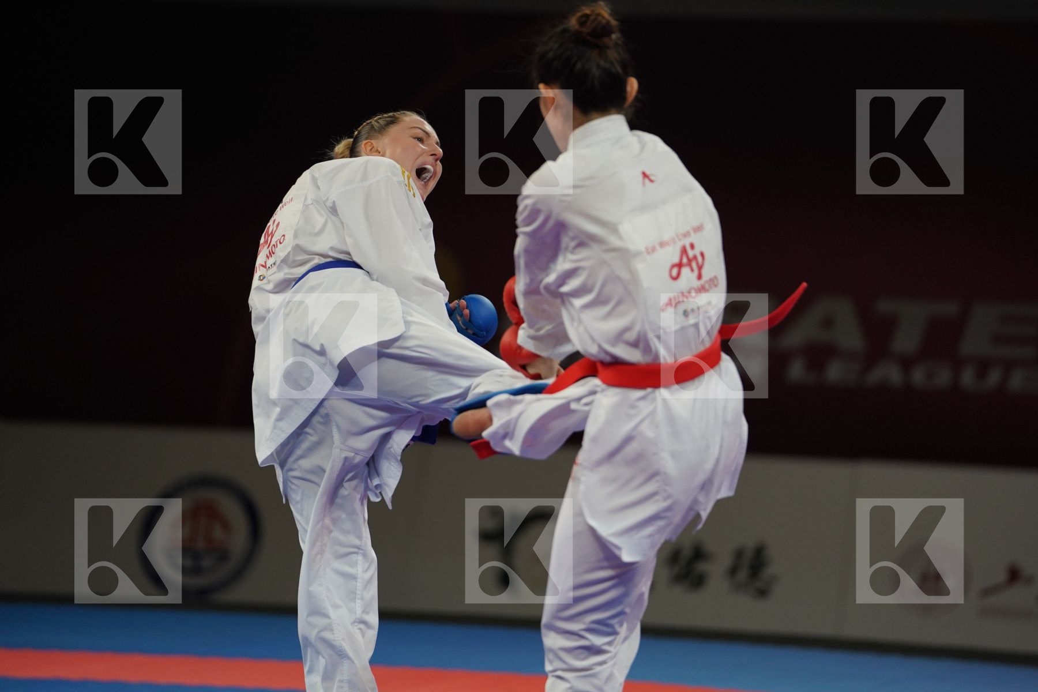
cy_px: 346
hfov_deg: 10.6
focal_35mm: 194
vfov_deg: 7.1
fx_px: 5593
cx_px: 519
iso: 1000
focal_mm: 194
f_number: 2.8
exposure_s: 1/1000
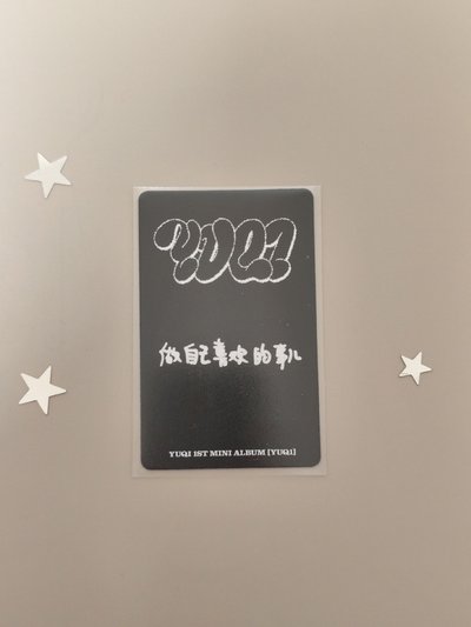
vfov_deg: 41.2
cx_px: 236
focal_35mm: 46
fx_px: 834
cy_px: 314
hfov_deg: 31.5
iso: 250
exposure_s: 1/30
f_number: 1.65
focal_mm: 6.19
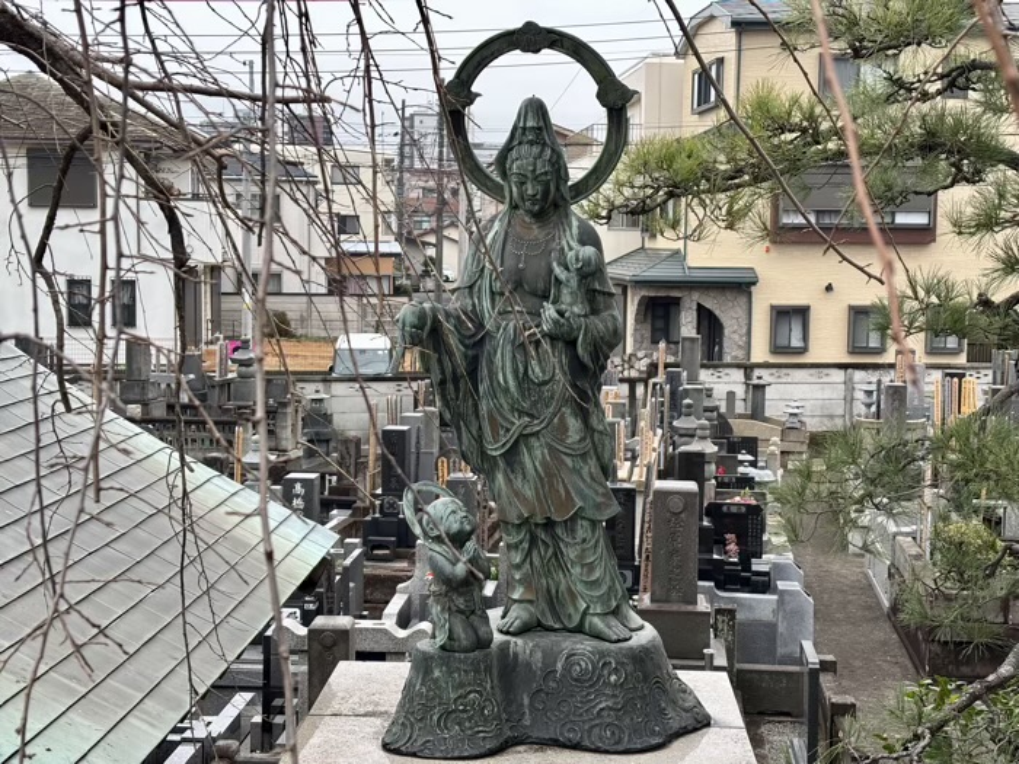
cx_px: 510
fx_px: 1531
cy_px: 382
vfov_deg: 28.0
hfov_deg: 36.8
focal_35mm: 52
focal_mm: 5.96
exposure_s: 1/462
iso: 32
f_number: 1.6
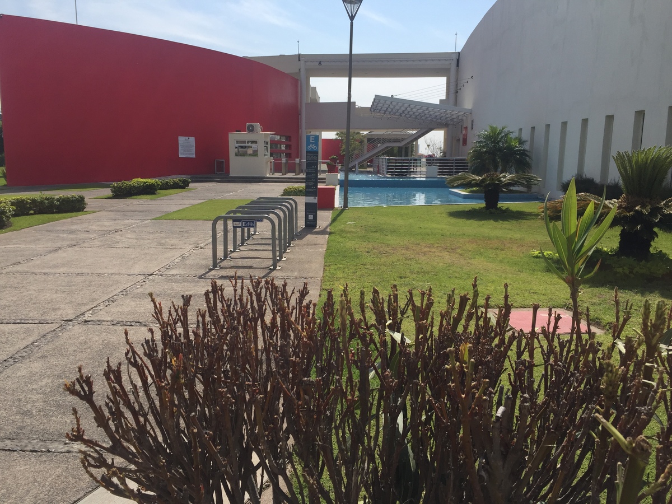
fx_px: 563
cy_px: 252
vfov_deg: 48.2
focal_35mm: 29
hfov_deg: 61.7
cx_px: 336
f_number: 2.2
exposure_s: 1/2326
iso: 32
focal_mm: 4.15
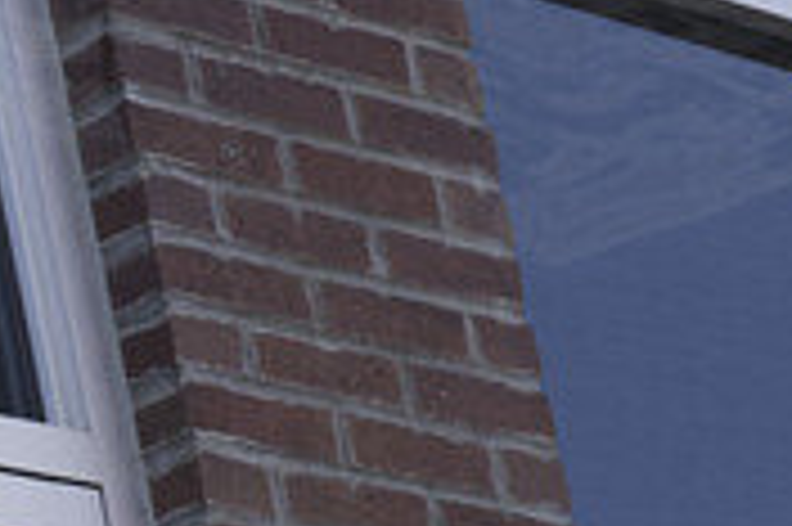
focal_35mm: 286
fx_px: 6286
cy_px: 1146
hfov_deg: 6.5
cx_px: -1624
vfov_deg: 4.7
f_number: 5.6
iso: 125
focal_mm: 28
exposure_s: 1/200
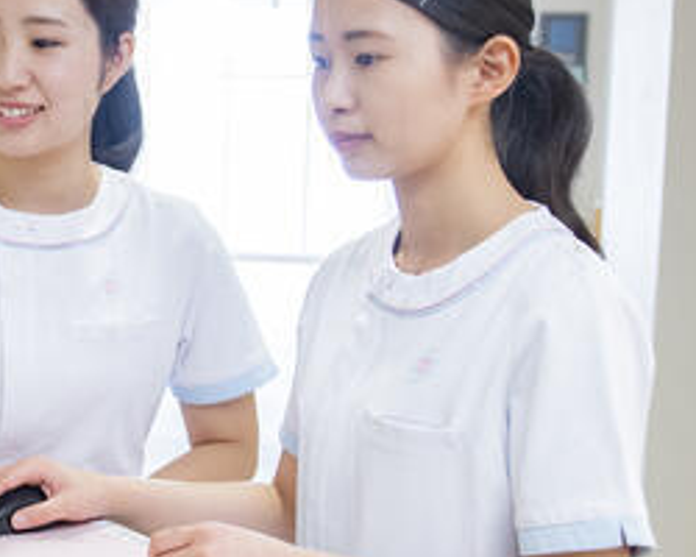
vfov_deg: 21.3
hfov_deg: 25.3
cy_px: 253
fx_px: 1483
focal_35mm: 72
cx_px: 28
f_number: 2
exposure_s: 1/160
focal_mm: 21
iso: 1600
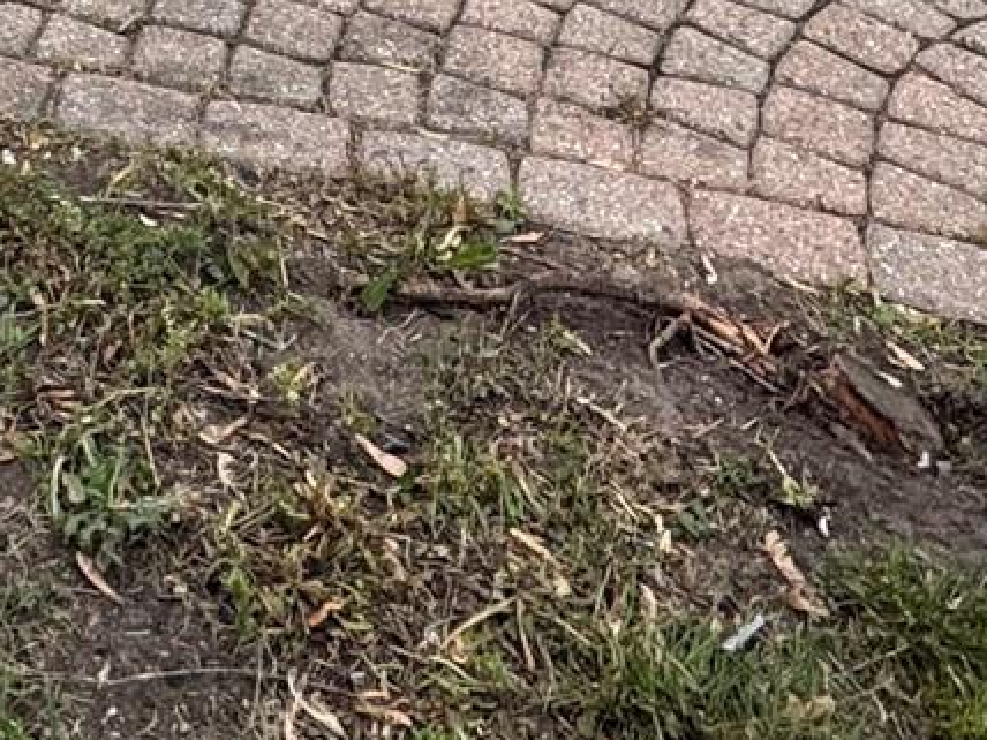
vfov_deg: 15.2
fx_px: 1910
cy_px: -924
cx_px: -131
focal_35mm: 67
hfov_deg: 26.4
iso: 40
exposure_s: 1/276
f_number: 2.2
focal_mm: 2.22
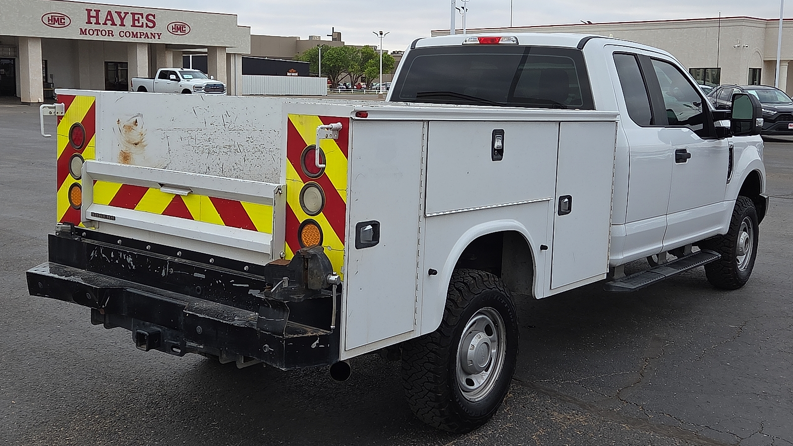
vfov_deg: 27.7
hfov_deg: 47.4
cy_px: 189
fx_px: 904
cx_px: 396
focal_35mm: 43
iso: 76
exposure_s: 1/833
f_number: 1.8
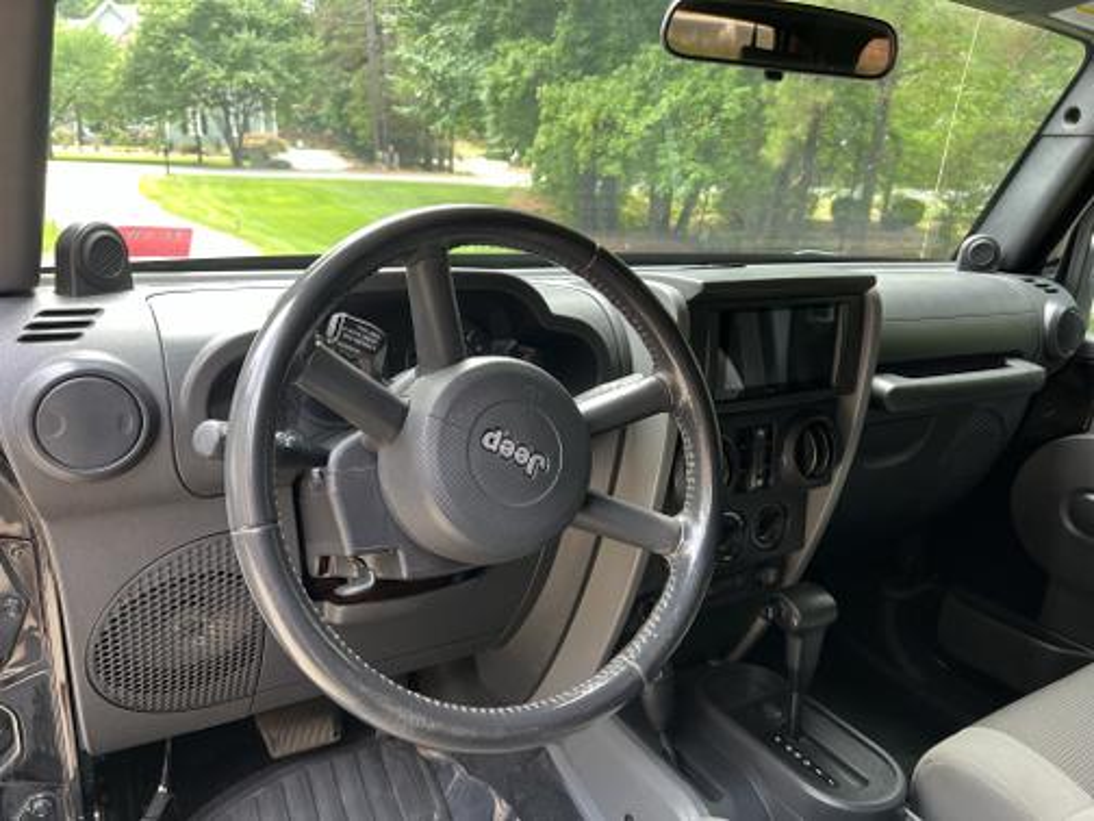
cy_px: 410
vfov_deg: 53.1
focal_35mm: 26
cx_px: 547
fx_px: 822
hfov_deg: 67.3
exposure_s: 1/116
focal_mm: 5.7
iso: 125
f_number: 1.5
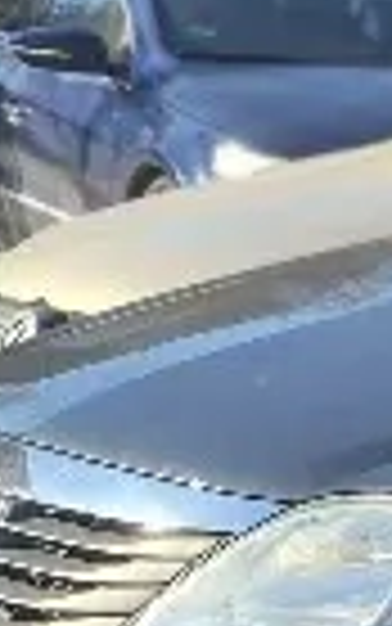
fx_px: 3005
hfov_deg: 5.4
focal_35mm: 176
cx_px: 2073
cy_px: 626
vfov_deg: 11.8
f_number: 1.8
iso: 25
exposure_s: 1/909
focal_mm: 5.4
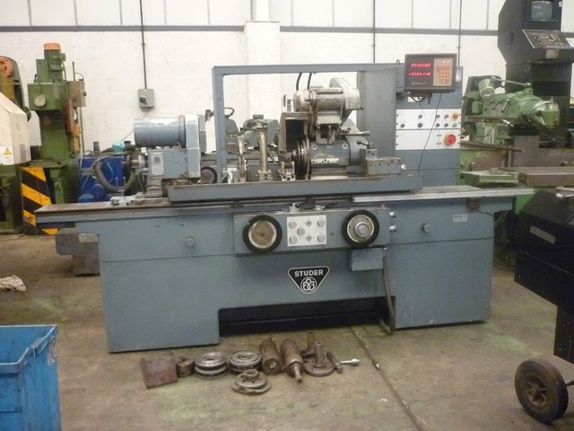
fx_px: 547
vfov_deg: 42.9
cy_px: 216
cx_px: 287
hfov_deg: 55.4
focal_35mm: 33
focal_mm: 5.5
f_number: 2.8
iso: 800
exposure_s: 1/40
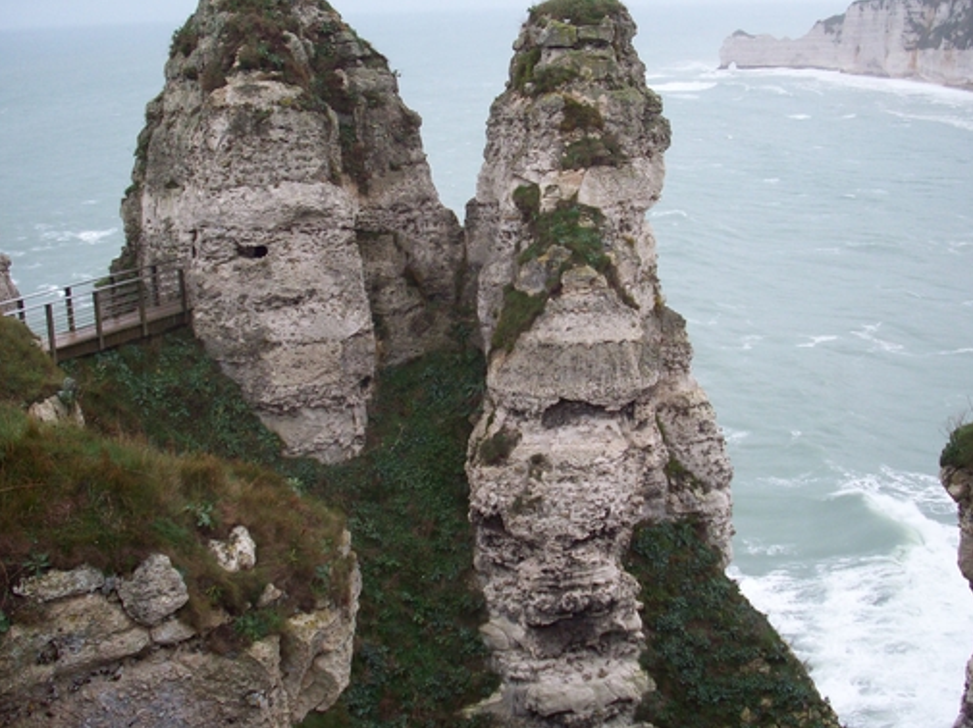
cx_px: 491
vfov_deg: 32.8
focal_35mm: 44
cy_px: 341
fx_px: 1236
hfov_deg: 43.0
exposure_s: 1/215
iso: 80
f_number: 2.8
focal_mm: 6.2
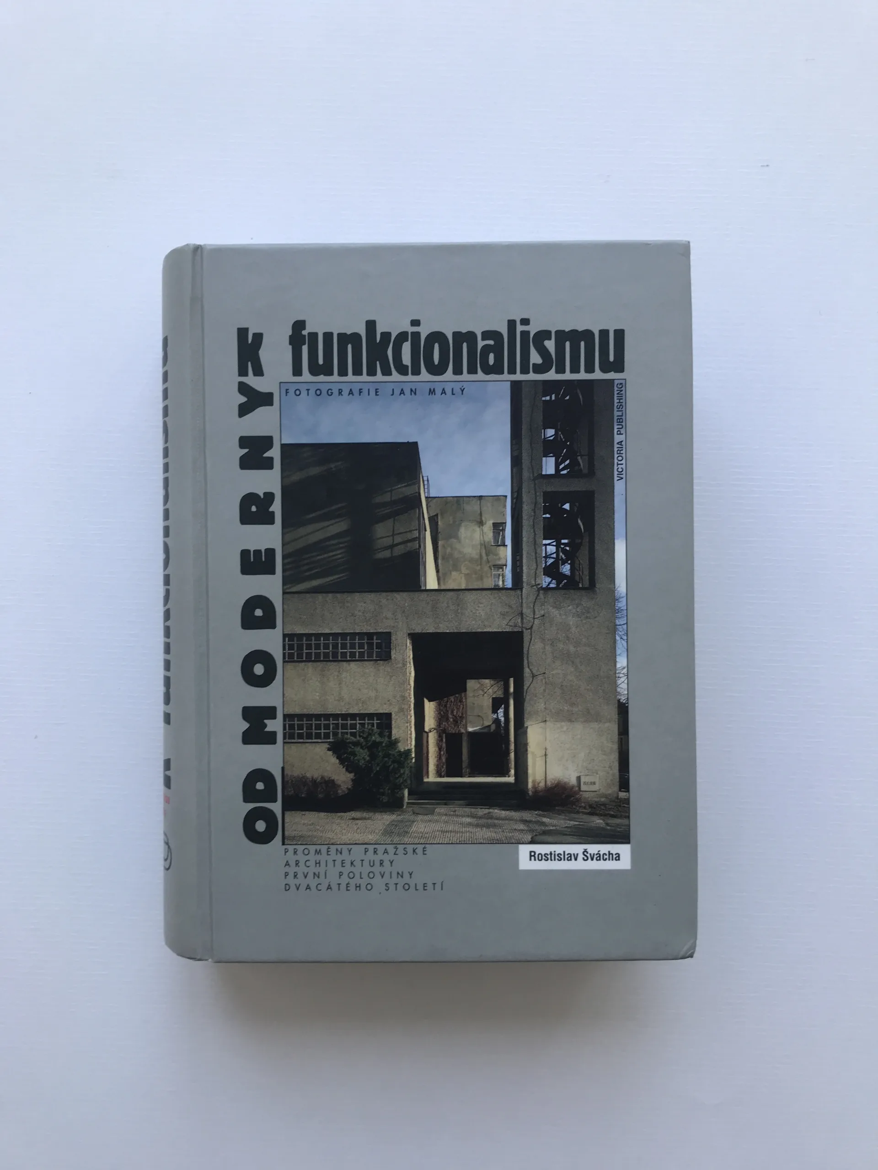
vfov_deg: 63.4
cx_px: 439
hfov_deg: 49.7
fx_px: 947
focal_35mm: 28
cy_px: 585
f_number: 1.8
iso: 25
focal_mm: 3.99
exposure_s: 1/50
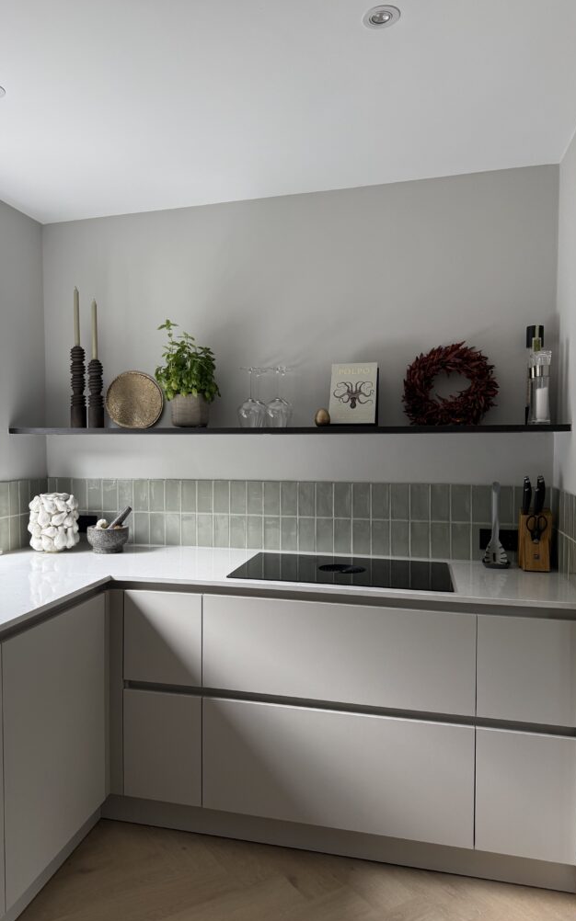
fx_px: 653
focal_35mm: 26
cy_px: 462
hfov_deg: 47.4
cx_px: 236
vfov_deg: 70.4
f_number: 1.78
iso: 125
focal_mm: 6.76
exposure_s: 1/232
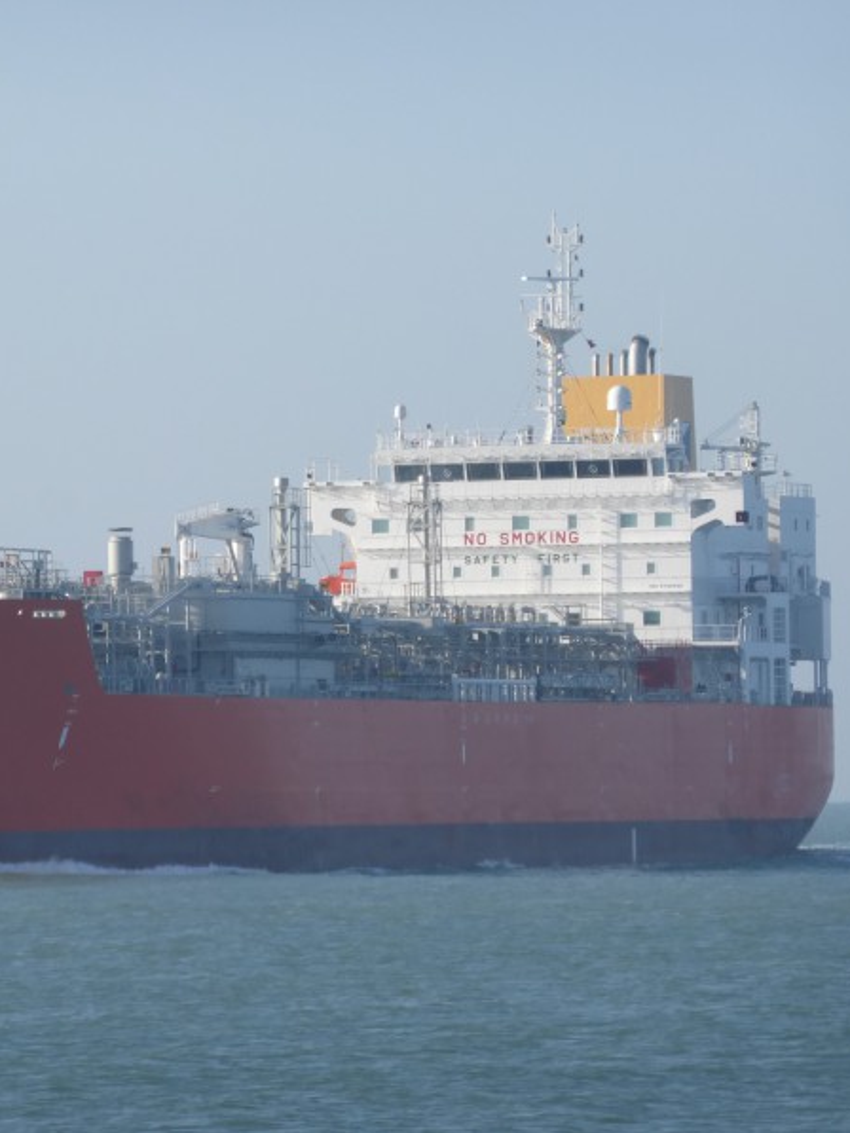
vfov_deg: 5.1
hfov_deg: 3.8
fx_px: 12666
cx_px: 178
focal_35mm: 387
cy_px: 566
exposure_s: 1/500
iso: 100
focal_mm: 51.5
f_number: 5.9
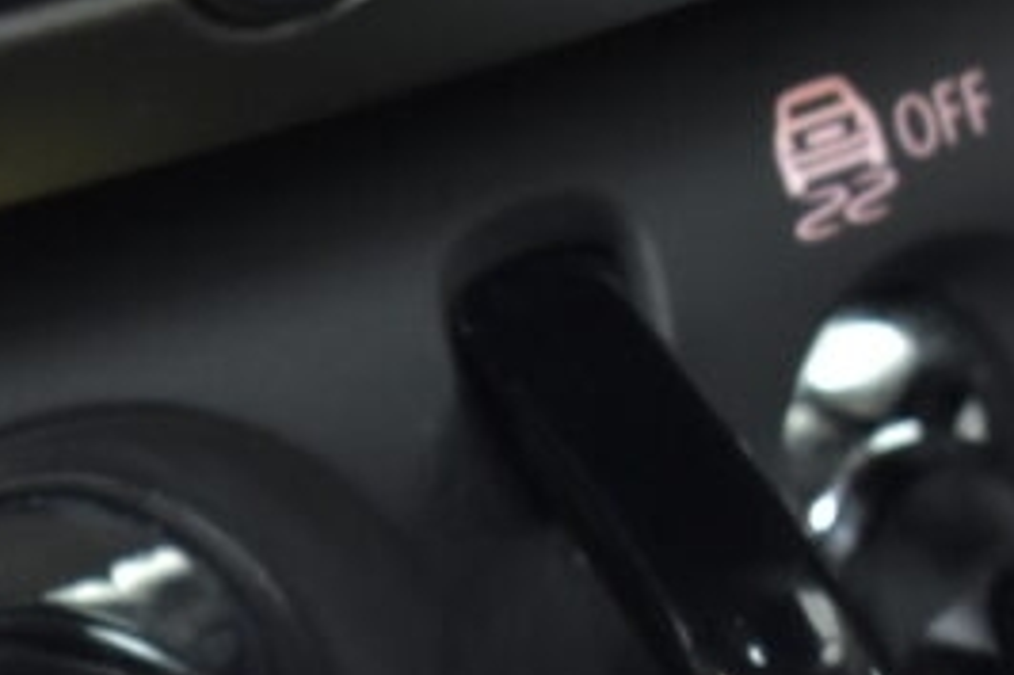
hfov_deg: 6.3
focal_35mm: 318
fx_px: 8949
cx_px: -900
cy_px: 1026
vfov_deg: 4.3
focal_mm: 55
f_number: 5.6
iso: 1600
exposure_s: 1/25
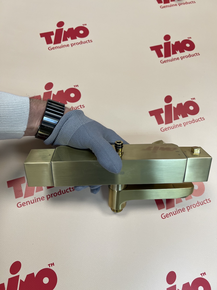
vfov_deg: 67.3
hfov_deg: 53.1
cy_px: 145
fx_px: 217
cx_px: 108
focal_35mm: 26
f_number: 1.5
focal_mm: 5.7
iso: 64
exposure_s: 1/100
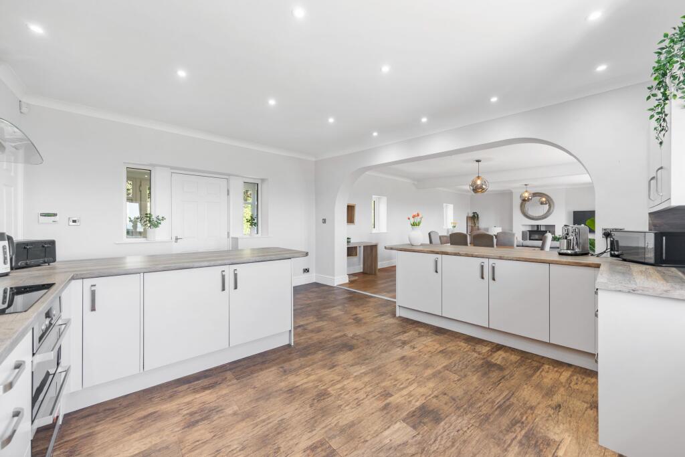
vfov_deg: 81.2
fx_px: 266
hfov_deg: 104.2
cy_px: 228
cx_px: 342
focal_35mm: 14
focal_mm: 14
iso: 200
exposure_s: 1/15
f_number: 13
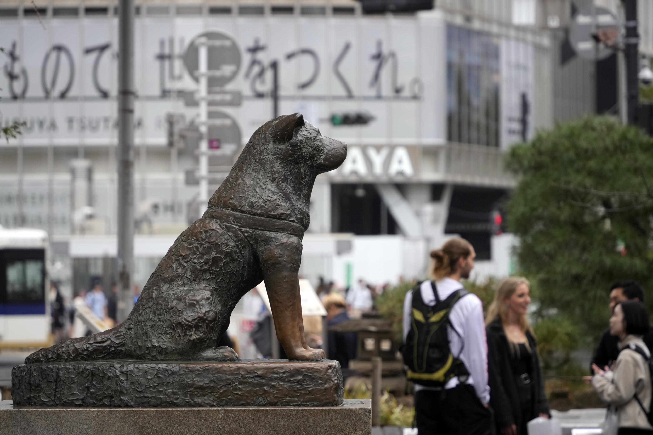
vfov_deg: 9.5
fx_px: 2612
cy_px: 218
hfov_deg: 14.3
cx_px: 326
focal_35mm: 144
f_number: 5
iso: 640
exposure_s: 1/400
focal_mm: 144
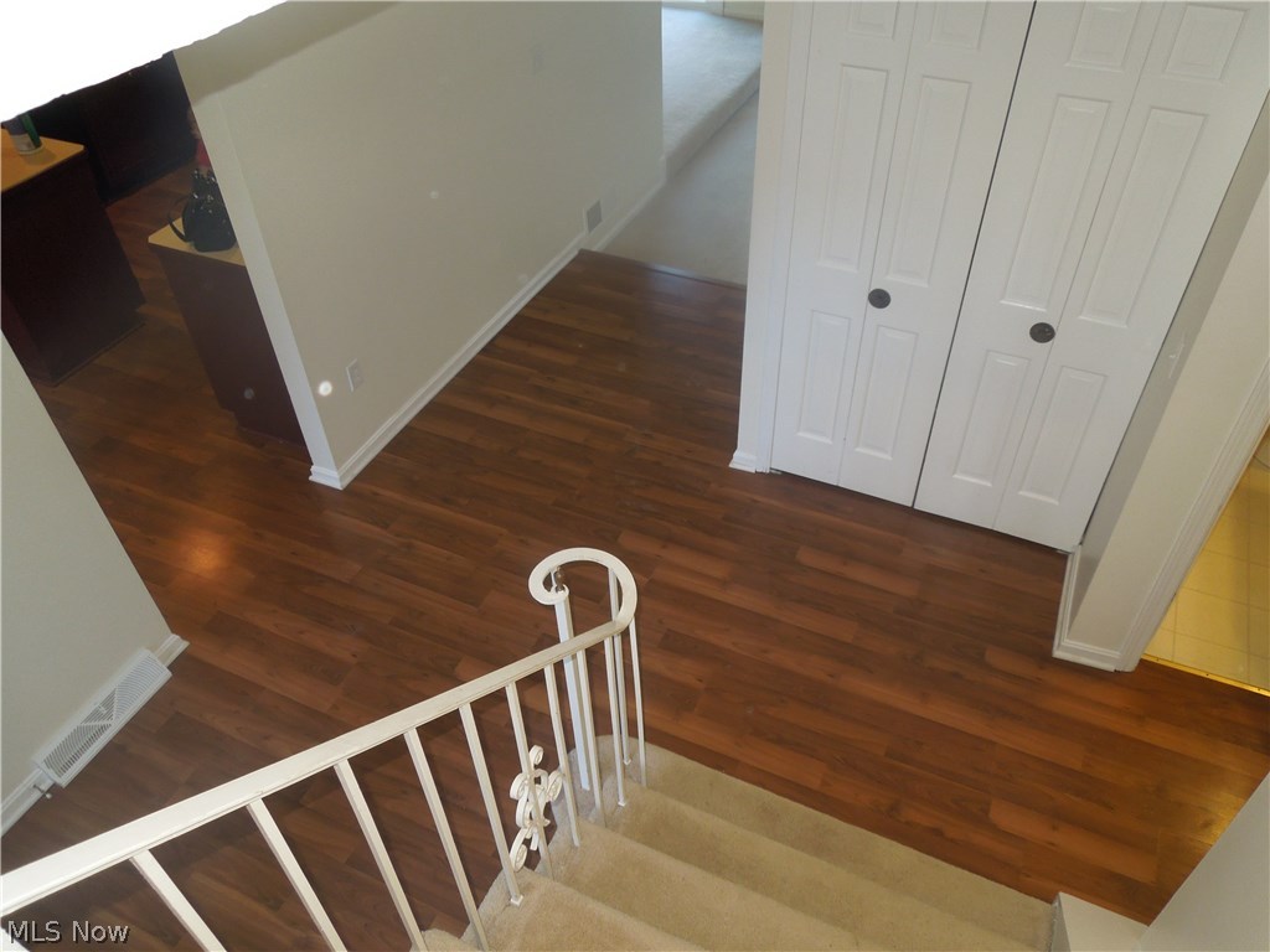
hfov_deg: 69.4
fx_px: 917
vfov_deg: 54.9
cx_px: 635
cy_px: 476
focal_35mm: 25
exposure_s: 1/30
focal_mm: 4.5
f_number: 3.3
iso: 200
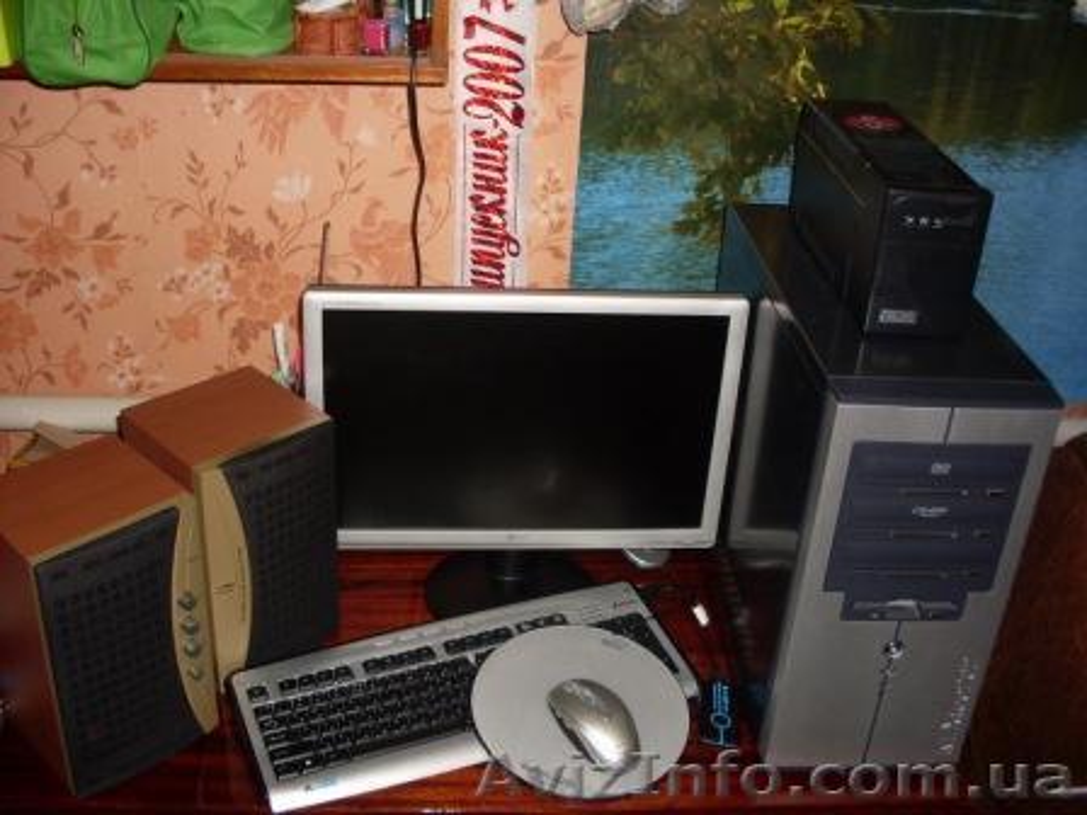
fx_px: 1193
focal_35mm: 38
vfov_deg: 37.7
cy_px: 408
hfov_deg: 49.0
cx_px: 544
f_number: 2.8
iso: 100
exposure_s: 1/45
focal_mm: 6.3
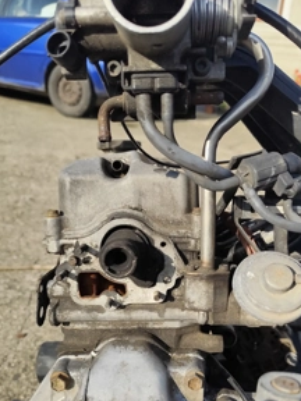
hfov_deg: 44.1
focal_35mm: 32
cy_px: 272
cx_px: 162
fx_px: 371
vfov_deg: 55.5
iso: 50
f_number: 1.65
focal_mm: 6.19
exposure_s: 1/1073
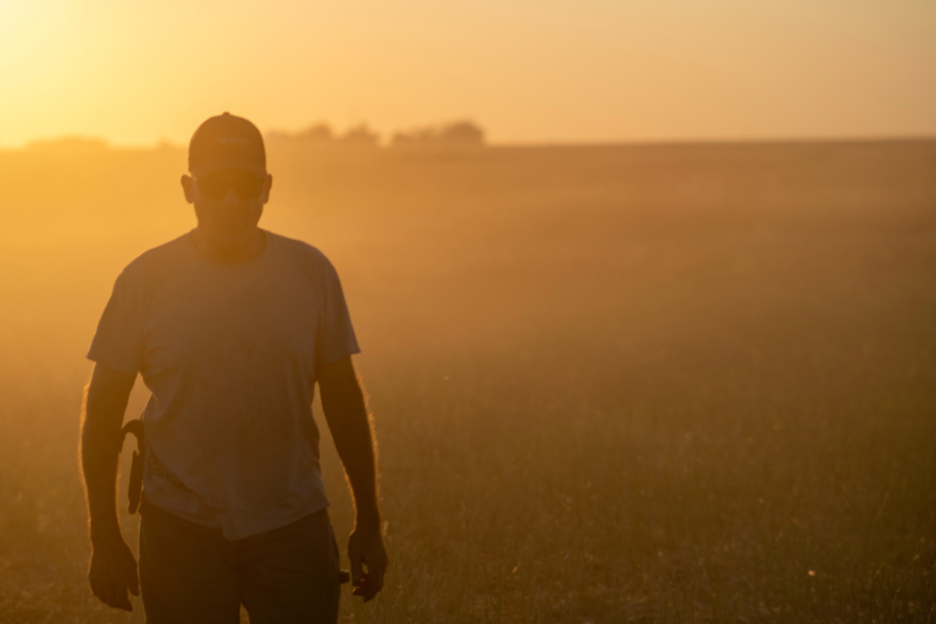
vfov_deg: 10.7
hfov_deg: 16.0
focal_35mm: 128
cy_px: 312
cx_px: 468
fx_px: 3328
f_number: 2.2
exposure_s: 1/1000
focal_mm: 85
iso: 160
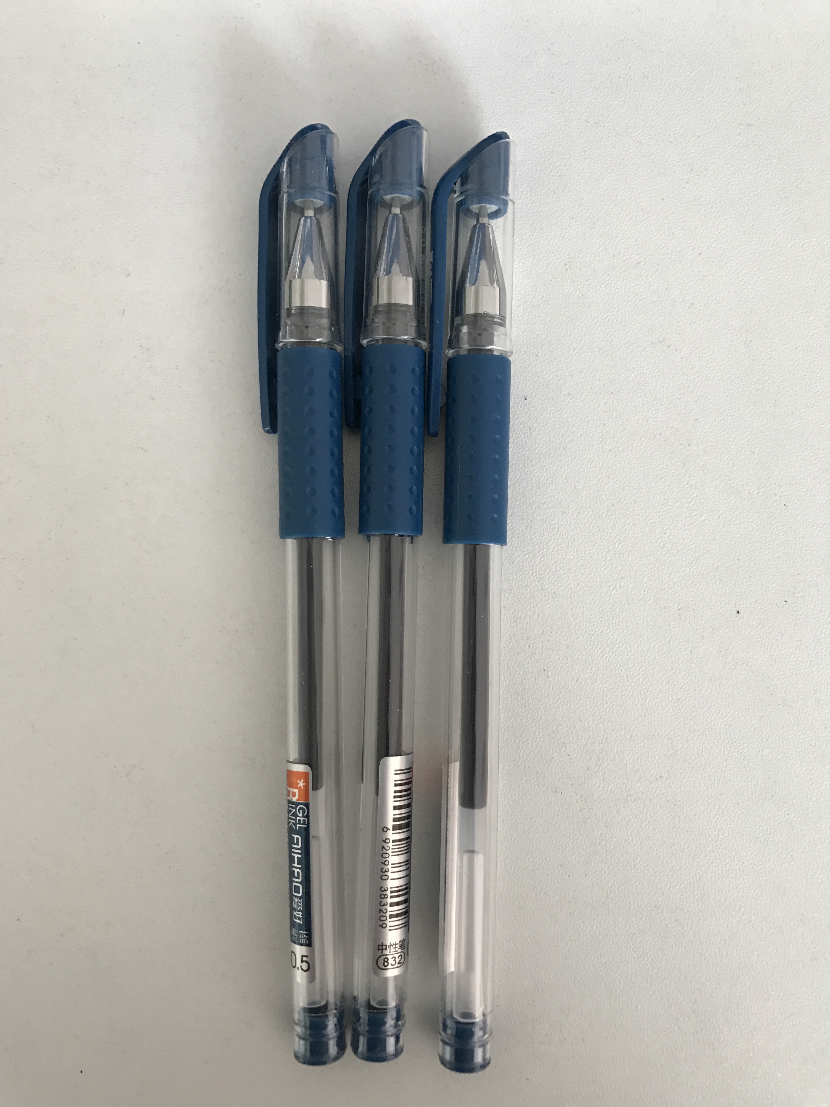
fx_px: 895
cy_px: 554
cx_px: 415
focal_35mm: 28
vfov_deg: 63.4
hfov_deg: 49.7
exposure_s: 1/25
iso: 32
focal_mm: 3.99
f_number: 1.8
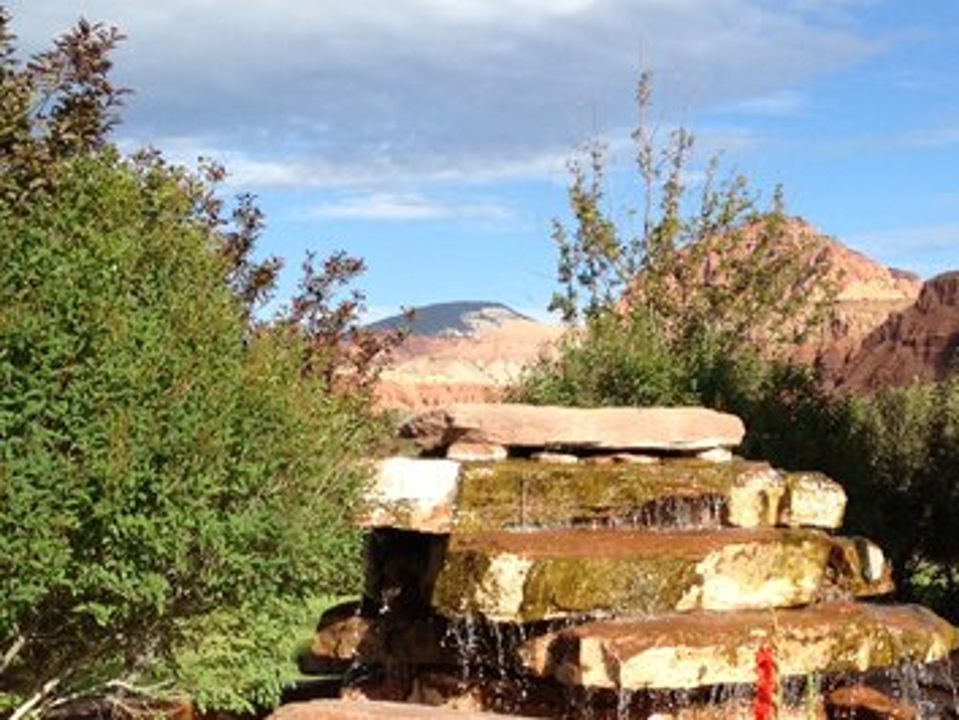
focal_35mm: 79
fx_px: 2190
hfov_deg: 24.5
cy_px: 549
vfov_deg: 18.6
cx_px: 675
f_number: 2.4
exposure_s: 1/1346
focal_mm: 4.28
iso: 64
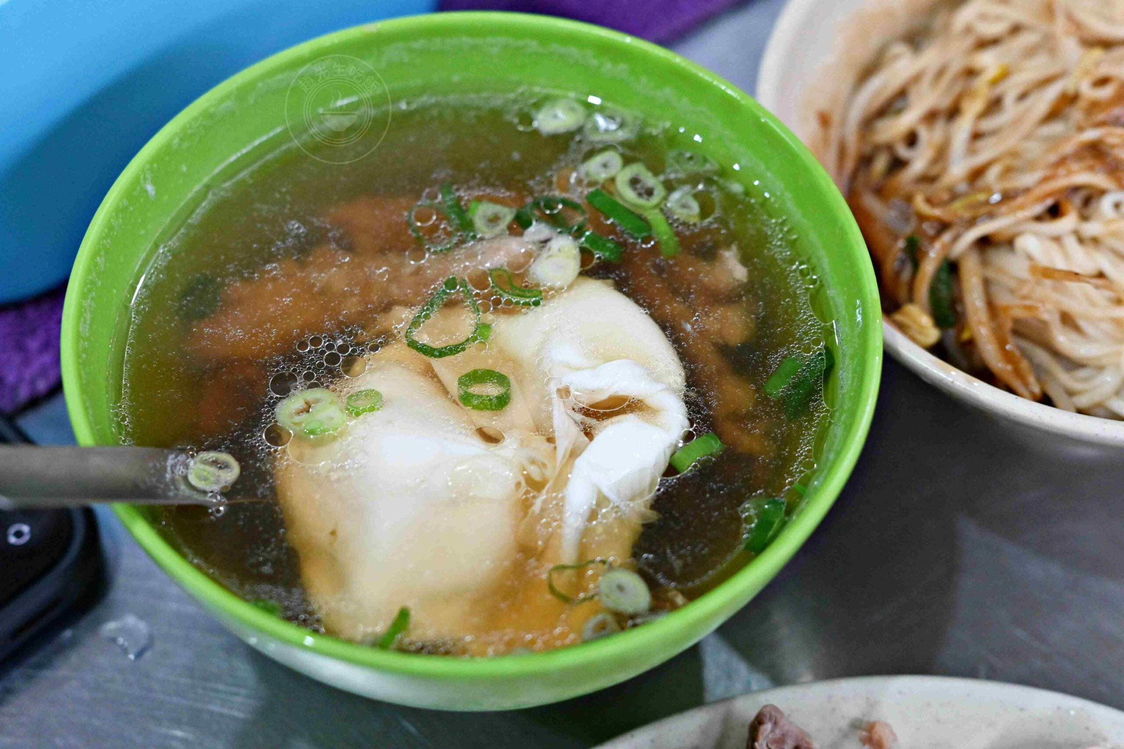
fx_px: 2342
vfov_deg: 18.2
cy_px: 374
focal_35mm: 75
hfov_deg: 27.0
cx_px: 562
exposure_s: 1/200
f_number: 3.2
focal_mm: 50
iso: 2000
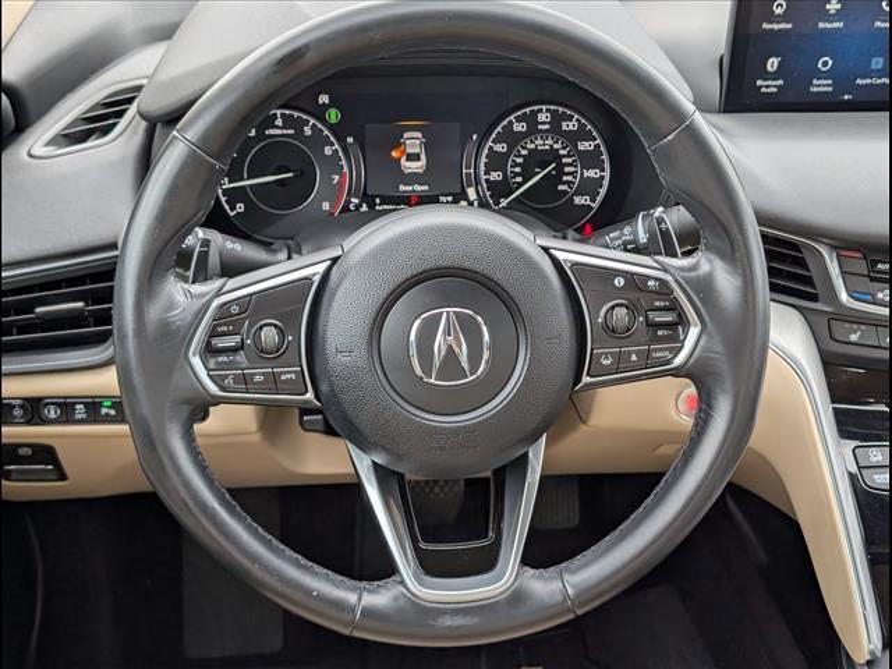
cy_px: 334
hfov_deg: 38.9
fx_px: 1263
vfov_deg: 29.7
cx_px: 446
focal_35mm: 49
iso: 242
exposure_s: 1/556
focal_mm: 6.9
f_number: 1.68
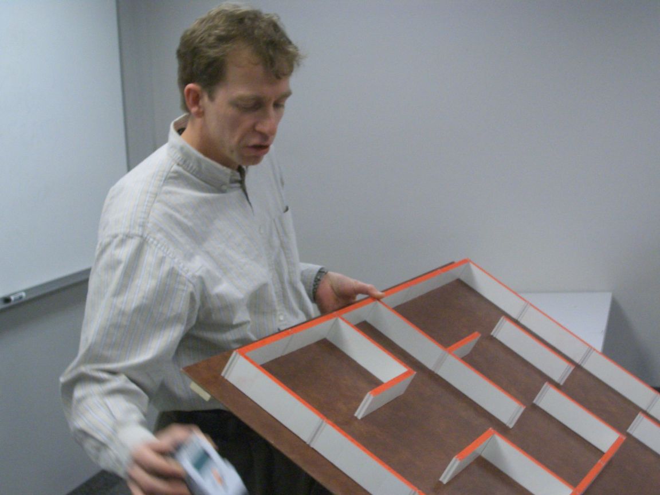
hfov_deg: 31.2
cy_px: 248
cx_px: 330
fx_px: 1182
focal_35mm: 62
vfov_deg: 23.7
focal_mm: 10.2
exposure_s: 1/40
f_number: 3.5
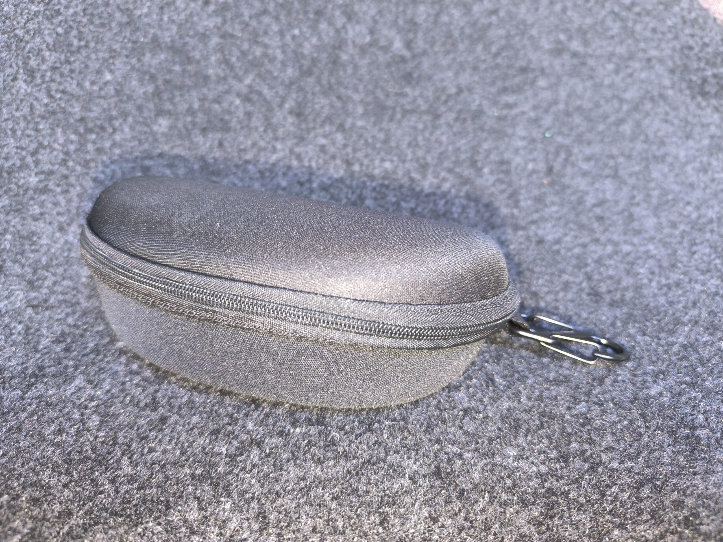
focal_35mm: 23
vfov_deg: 58.9
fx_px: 480
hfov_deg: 73.9
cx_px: 362
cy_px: 271
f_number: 1.65
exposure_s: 1/25
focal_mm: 6.14
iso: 2500
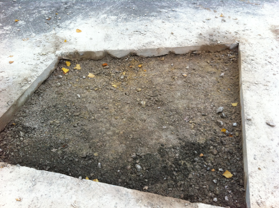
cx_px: 140
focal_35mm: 35
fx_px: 282
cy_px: 104
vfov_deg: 40.6
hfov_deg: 52.7
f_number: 2.8
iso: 80
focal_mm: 3.85
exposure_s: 1/387
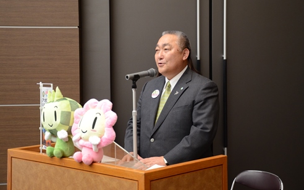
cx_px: 150
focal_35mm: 62
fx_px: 514
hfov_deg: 33.0
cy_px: 89
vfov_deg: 21.0
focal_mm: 40
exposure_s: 1/60
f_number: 4.8
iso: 1250
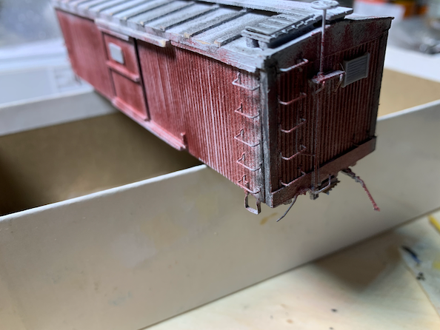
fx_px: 356
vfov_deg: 49.8
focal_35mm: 28
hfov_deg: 63.4
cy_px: 171
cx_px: 232
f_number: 1.8
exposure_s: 1/120
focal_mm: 4.25
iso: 32
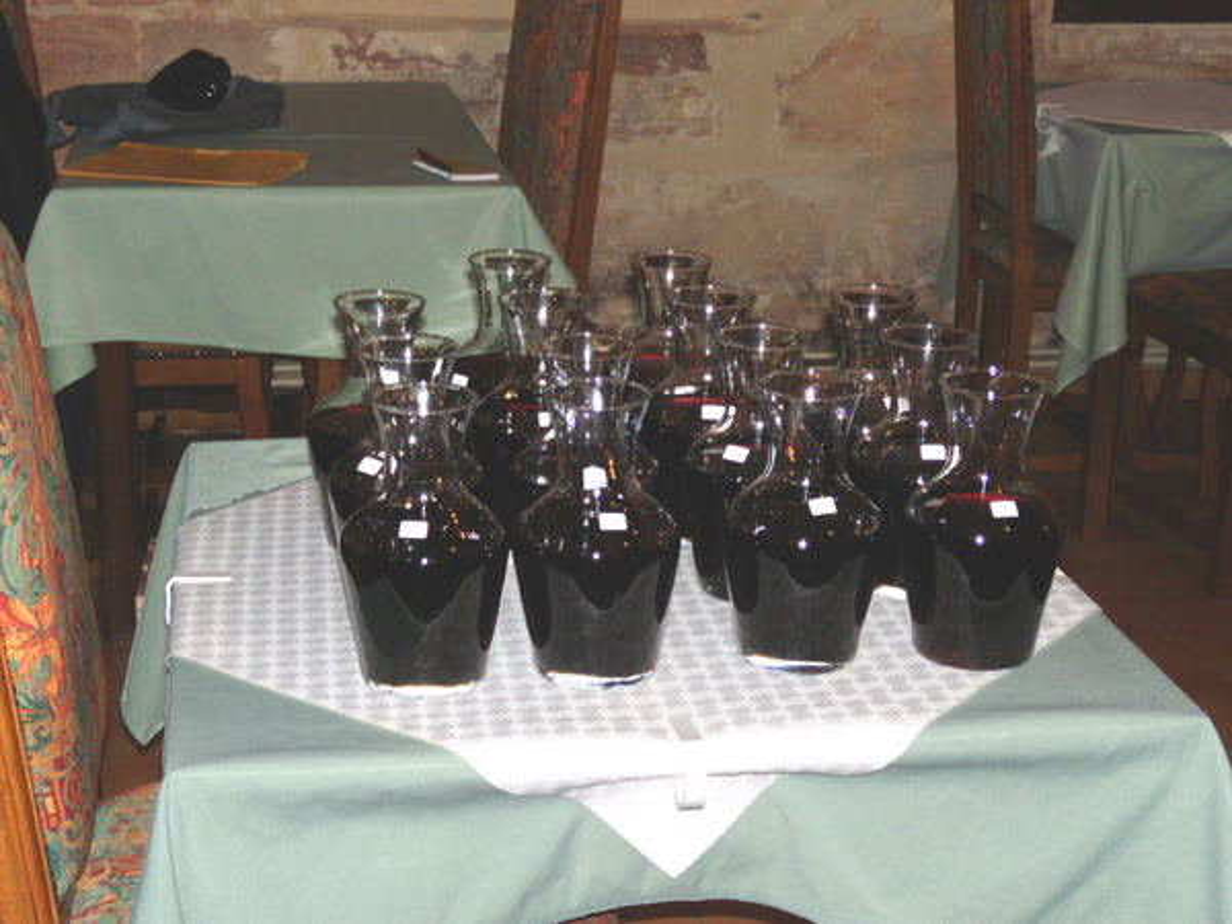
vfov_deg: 25.2
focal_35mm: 58
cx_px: 616
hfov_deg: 33.2
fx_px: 2064
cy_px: 462
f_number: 4
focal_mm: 10.4
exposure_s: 1/30
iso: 80
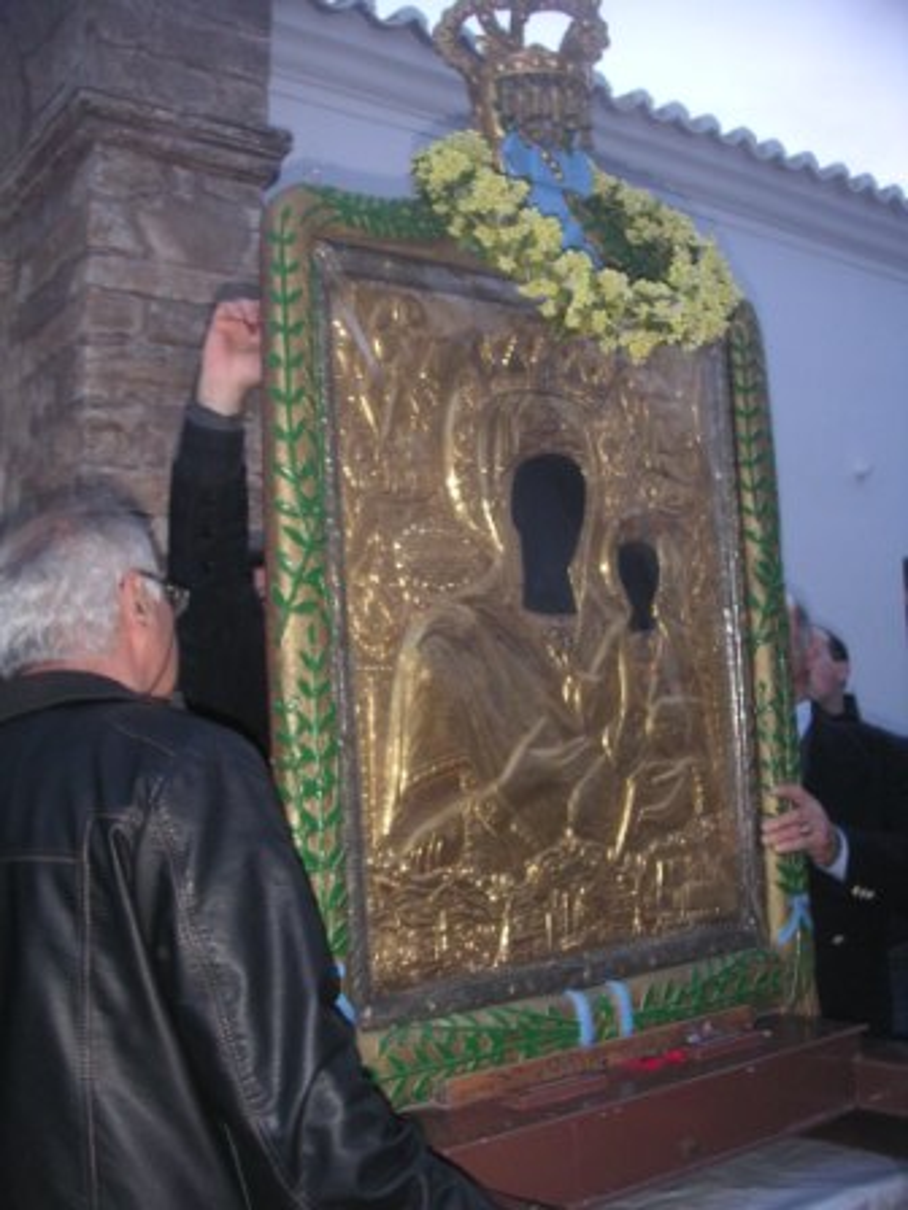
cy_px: 605
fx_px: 1329
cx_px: 454
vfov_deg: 49.0
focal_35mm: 38
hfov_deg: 37.7
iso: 160
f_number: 2.8
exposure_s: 1/45
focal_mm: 6
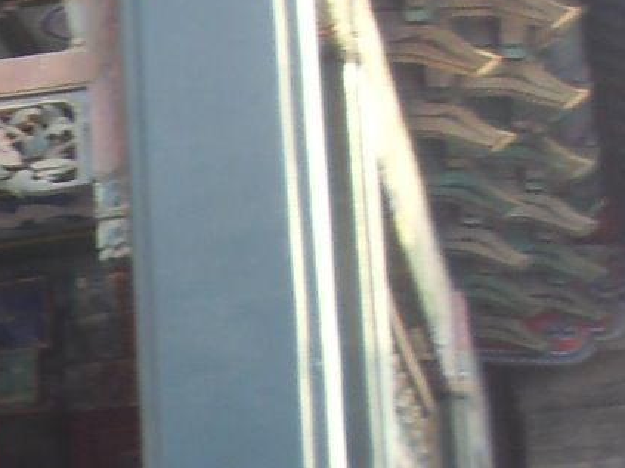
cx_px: -860
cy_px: 952
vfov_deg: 7.5
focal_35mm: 189
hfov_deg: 9.4
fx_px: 3411
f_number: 3.5
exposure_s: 1/60
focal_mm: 6.6
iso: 100
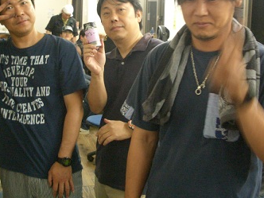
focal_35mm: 54
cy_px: 58
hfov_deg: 35.4
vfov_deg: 26.8
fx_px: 412
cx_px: 99
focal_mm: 5.8
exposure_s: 1/20
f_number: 2.6
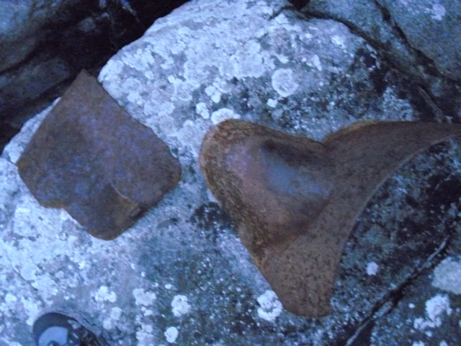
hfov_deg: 34.9
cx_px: 230
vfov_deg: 26.6
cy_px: 173
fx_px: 732
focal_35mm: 55
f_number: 3.4
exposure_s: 1/4
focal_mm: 9
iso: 1600
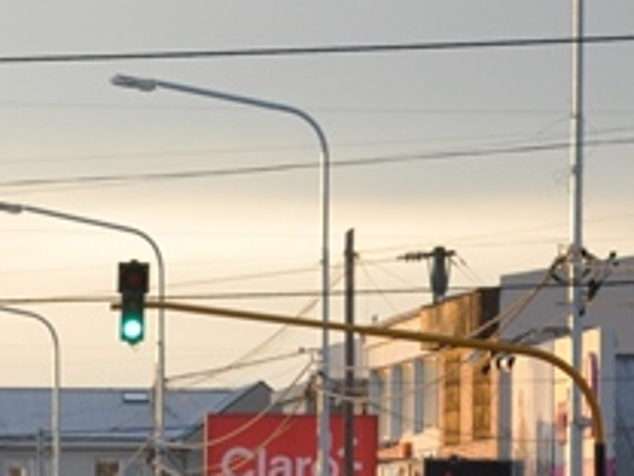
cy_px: 449
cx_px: -224
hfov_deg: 3.6
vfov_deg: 2.7
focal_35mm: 549
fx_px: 10050
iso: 800
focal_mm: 105
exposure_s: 1/200
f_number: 7.1
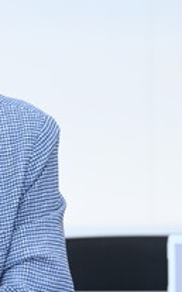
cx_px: -68
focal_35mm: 304
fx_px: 2418
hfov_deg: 4.3
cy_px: 148
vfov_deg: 6.9
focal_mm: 103
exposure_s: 1/125
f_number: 5.6
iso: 800
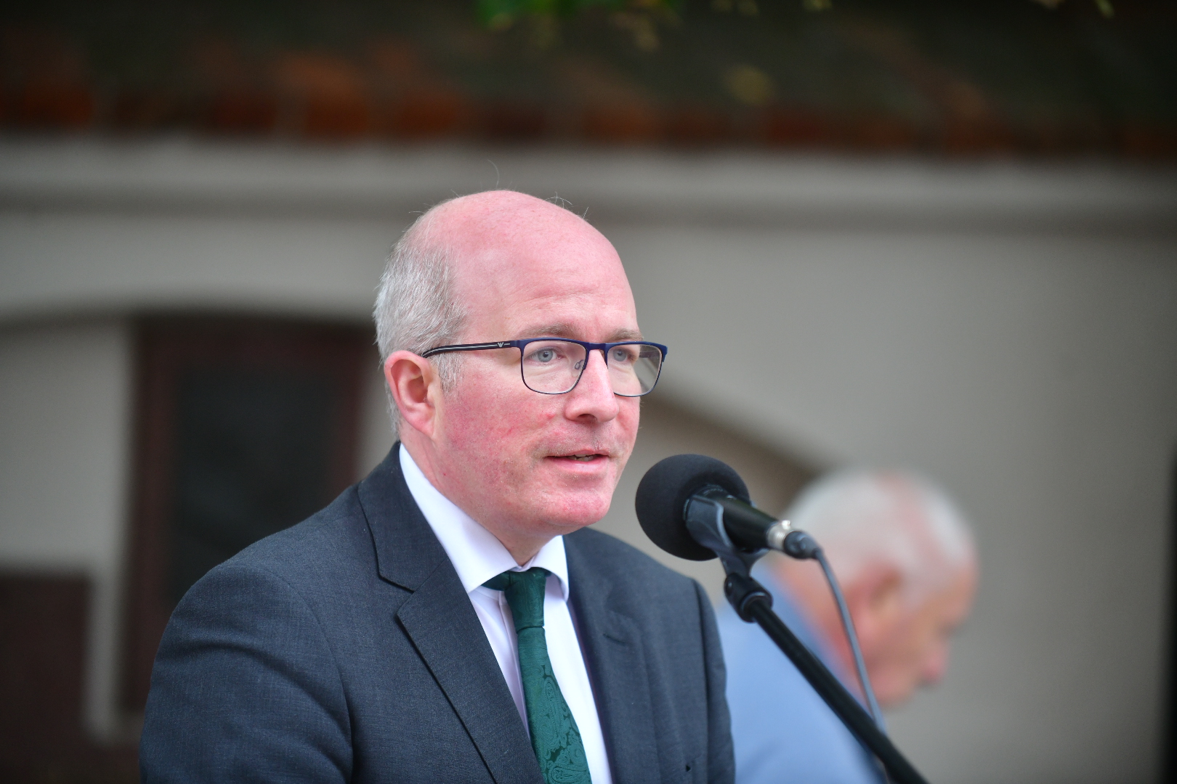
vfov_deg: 6.9
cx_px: 588
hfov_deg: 10.3
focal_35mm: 200
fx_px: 6538
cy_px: 392
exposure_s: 1/125
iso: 560
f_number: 2.8
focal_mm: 200
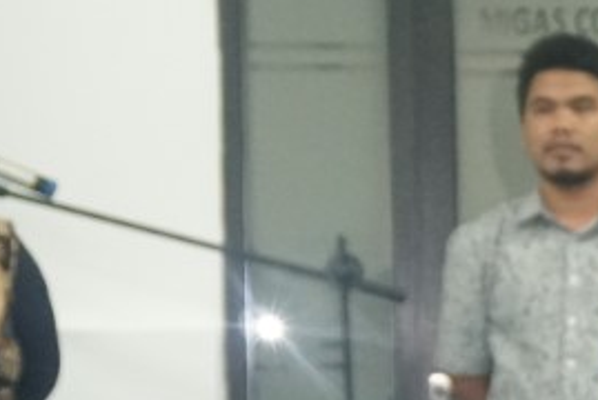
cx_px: 1054
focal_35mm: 231
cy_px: 622
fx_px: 3841
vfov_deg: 5.9
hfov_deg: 8.6
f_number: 4
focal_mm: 36
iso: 4000
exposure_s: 1/125
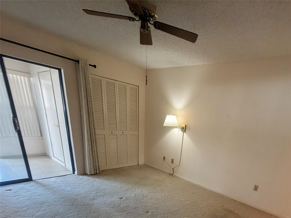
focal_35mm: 12
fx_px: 101
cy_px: 109
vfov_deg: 94.5
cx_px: 146
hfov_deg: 110.5
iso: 162
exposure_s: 1/120
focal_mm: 2.02
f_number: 1.7
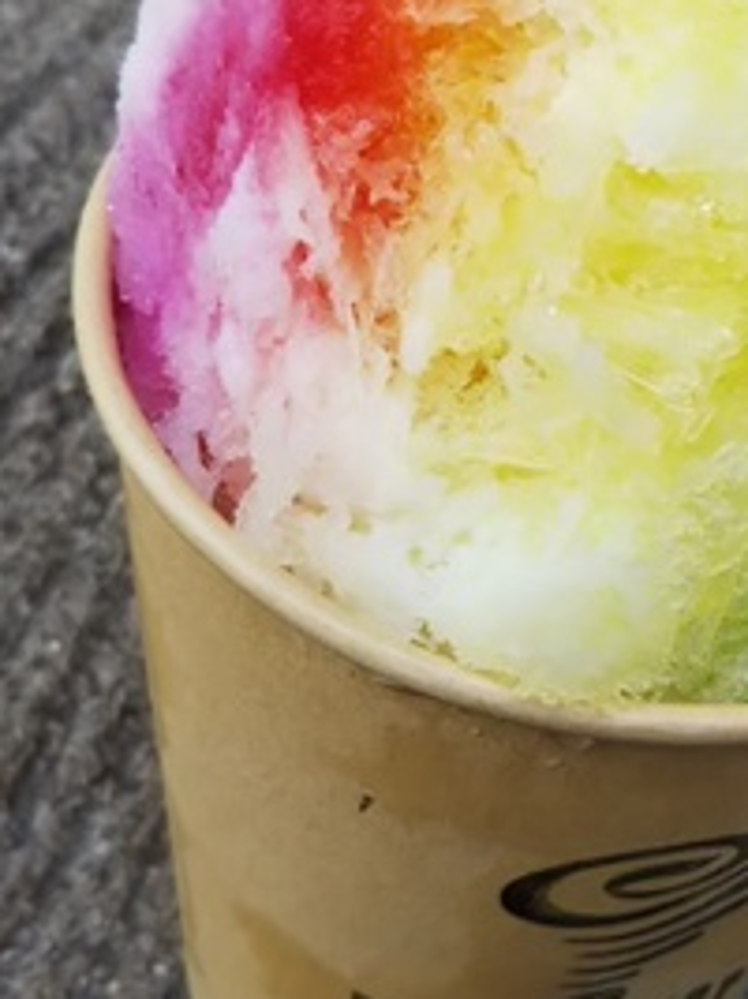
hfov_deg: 19.9
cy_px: 471
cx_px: 714
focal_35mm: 72
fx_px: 2076
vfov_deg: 27.0
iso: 25
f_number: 2.2
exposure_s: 1/120
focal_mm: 4
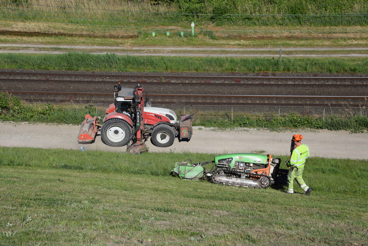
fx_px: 736
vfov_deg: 18.9
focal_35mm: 72
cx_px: 184
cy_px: 123
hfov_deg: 28.1
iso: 400
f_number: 7.1
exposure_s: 1/1600
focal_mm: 48
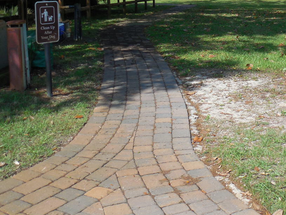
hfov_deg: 31.1
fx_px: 504
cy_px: 16
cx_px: 219
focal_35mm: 61
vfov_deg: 23.3
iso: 125
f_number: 3.6
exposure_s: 1/1000
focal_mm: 5.6
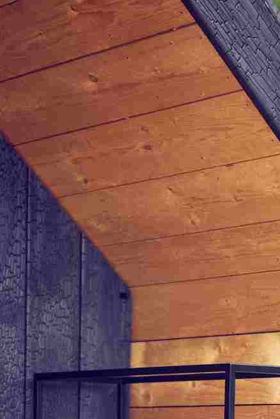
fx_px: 1632
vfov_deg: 14.2
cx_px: 230
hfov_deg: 9.8
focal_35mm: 140
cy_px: 499
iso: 100
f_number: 2.8
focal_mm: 48
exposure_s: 1/200
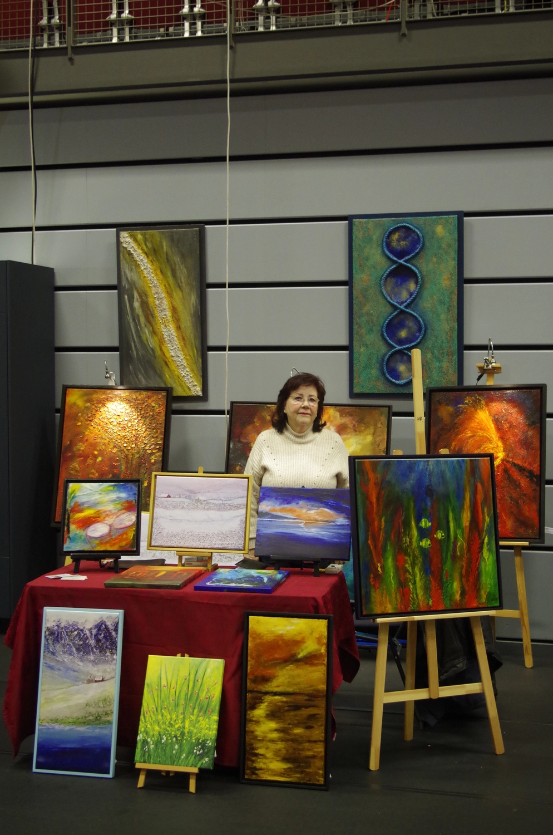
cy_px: 418
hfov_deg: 27.4
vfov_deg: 40.4
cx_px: 276
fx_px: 1134
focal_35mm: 49
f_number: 4
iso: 1600
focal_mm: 33
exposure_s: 1/60
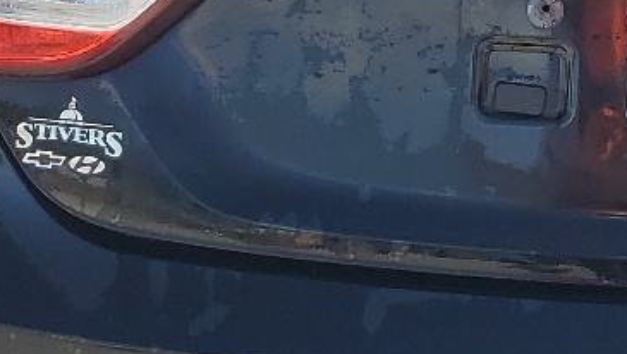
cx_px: 637
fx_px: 2063
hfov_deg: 16.9
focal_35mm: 124
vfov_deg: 9.8
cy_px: 74
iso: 50
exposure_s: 1/1667
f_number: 1.5
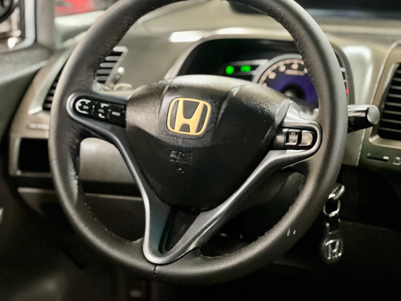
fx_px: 1054
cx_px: 198
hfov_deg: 21.5
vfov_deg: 16.2
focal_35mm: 91
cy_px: 135
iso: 1000
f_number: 2.8
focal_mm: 9
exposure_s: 1/15
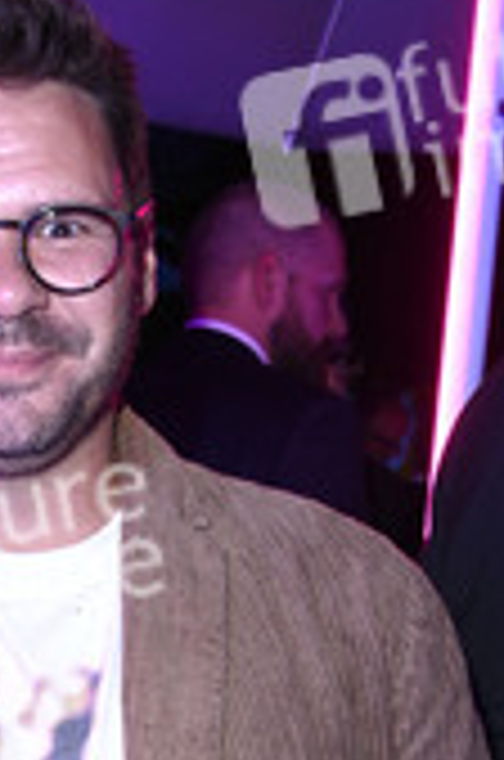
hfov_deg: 16.2
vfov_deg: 23.3
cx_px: 63
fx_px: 1750
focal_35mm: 83
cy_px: 796
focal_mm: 35
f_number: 5.6
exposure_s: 1/80
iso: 2500
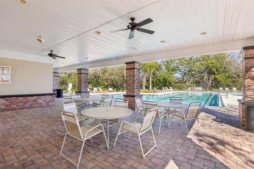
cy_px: 84
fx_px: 120
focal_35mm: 17
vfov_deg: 70.4
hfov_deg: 93.3
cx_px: 127
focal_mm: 17
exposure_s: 1/400
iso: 400
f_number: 8
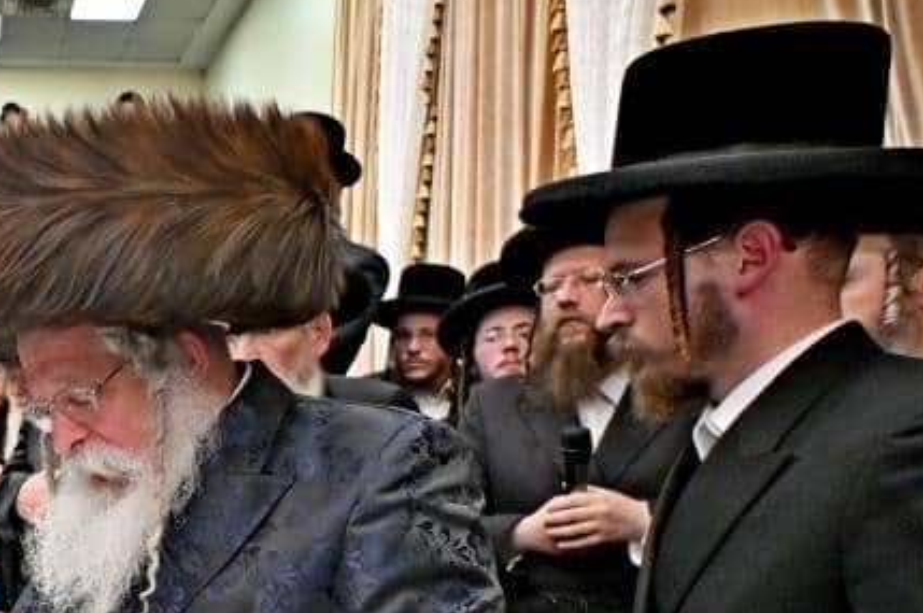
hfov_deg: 39.3
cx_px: -32
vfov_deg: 29.9
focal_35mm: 43
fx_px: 1101
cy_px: 544
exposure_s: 1/200
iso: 640
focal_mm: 12
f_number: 3.5
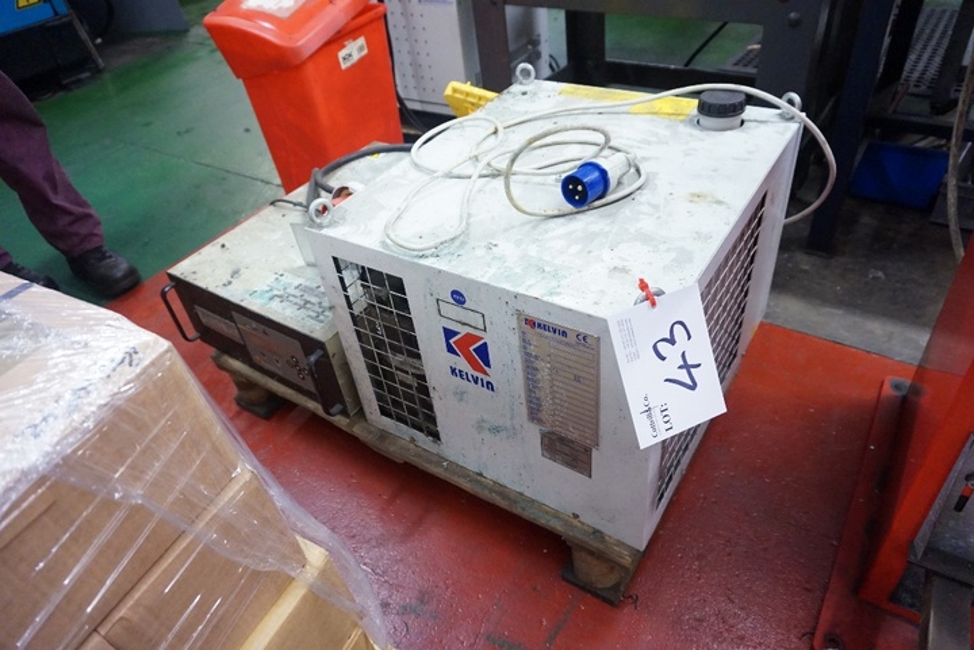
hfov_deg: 73.7
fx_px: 649
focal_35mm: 24
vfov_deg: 53.1
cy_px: 325
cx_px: 487
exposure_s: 1/125
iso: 3200
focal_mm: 16
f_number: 3.5
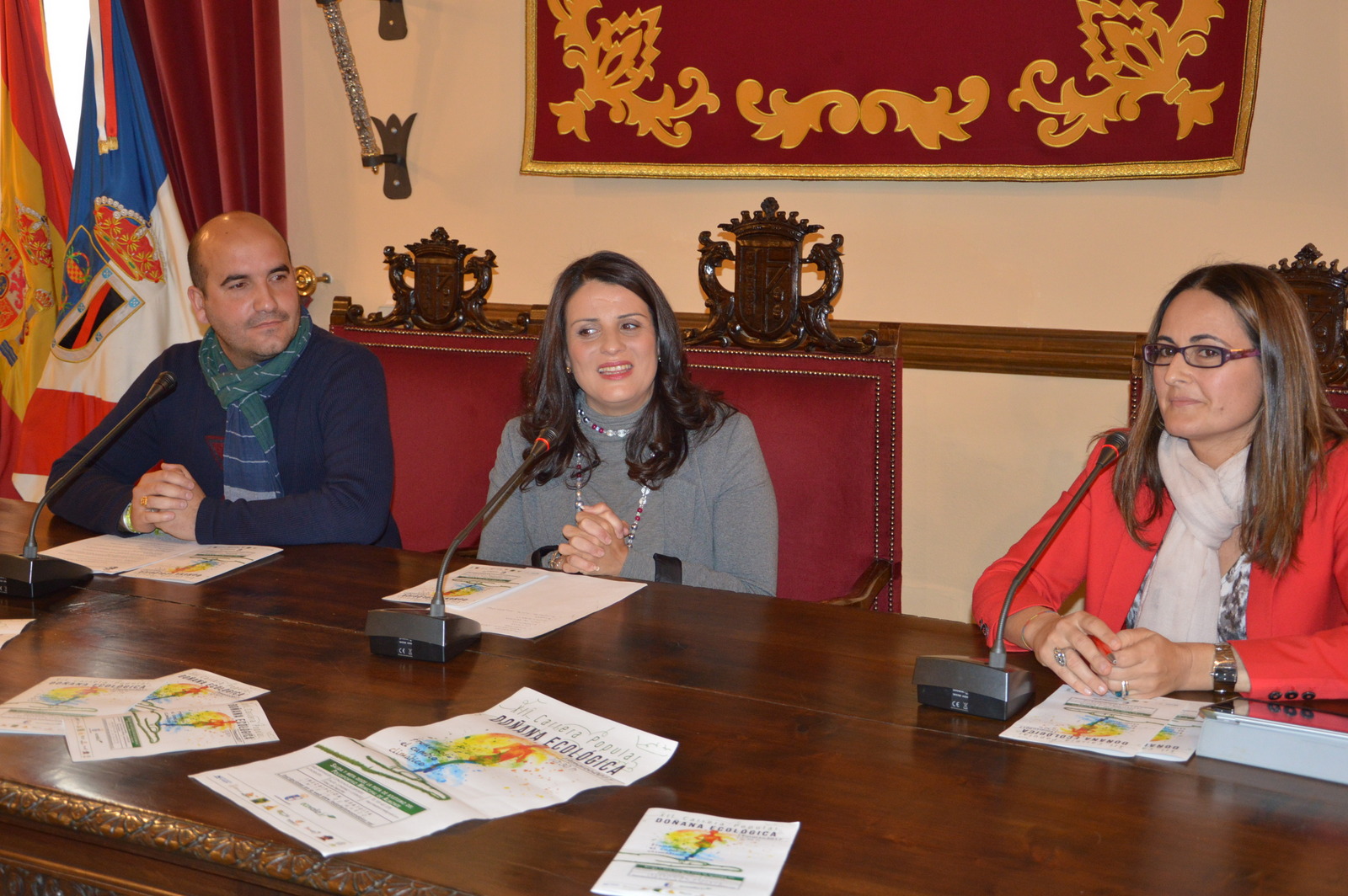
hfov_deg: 41.1
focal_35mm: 48
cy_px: 448
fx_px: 1796
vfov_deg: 28.0
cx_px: 674
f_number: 4.2
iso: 800
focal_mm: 32
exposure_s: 1/30
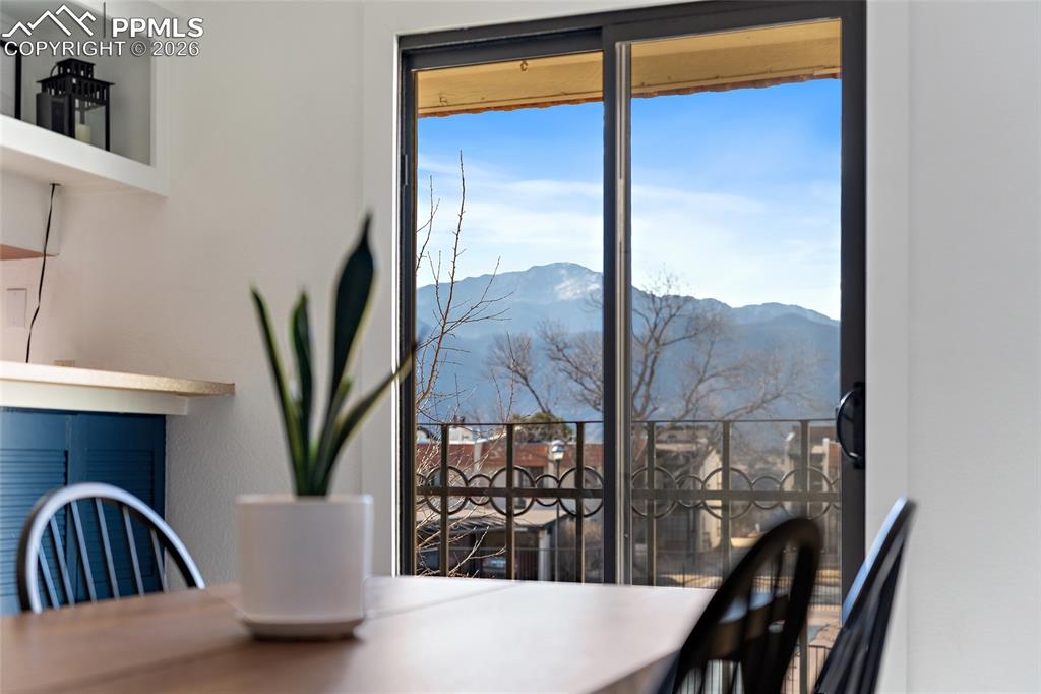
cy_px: 347
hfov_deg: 45.4
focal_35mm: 43
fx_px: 1243
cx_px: 520
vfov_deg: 31.2
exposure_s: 1/125
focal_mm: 43
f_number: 2.8
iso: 100
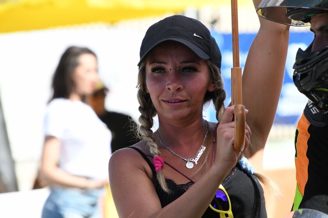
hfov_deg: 4.6
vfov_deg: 3.1
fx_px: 4100
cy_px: 109
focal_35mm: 450
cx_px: 164
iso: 6400
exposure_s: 1/6400
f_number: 10
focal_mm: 300
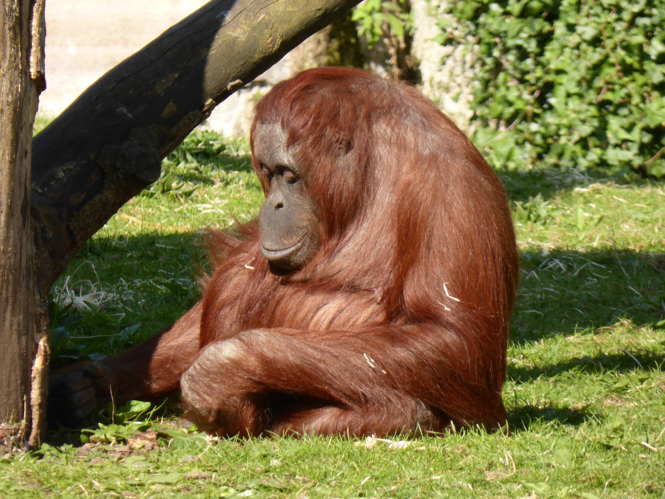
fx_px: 10143
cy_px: 250
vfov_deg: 2.8
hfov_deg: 3.8
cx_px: 332
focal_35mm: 528
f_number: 6.4
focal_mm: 86
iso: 100
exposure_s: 1/125
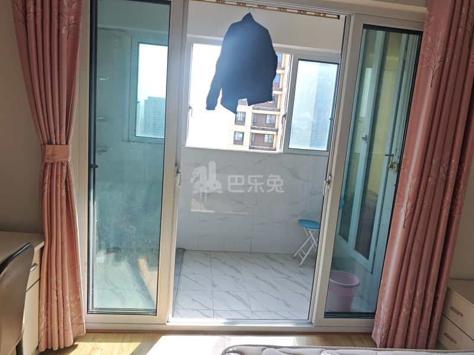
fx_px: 329
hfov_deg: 71.6
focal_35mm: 24
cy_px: 178
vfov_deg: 56.8
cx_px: 237
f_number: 1.4
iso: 50
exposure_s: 1/350
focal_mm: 6.83
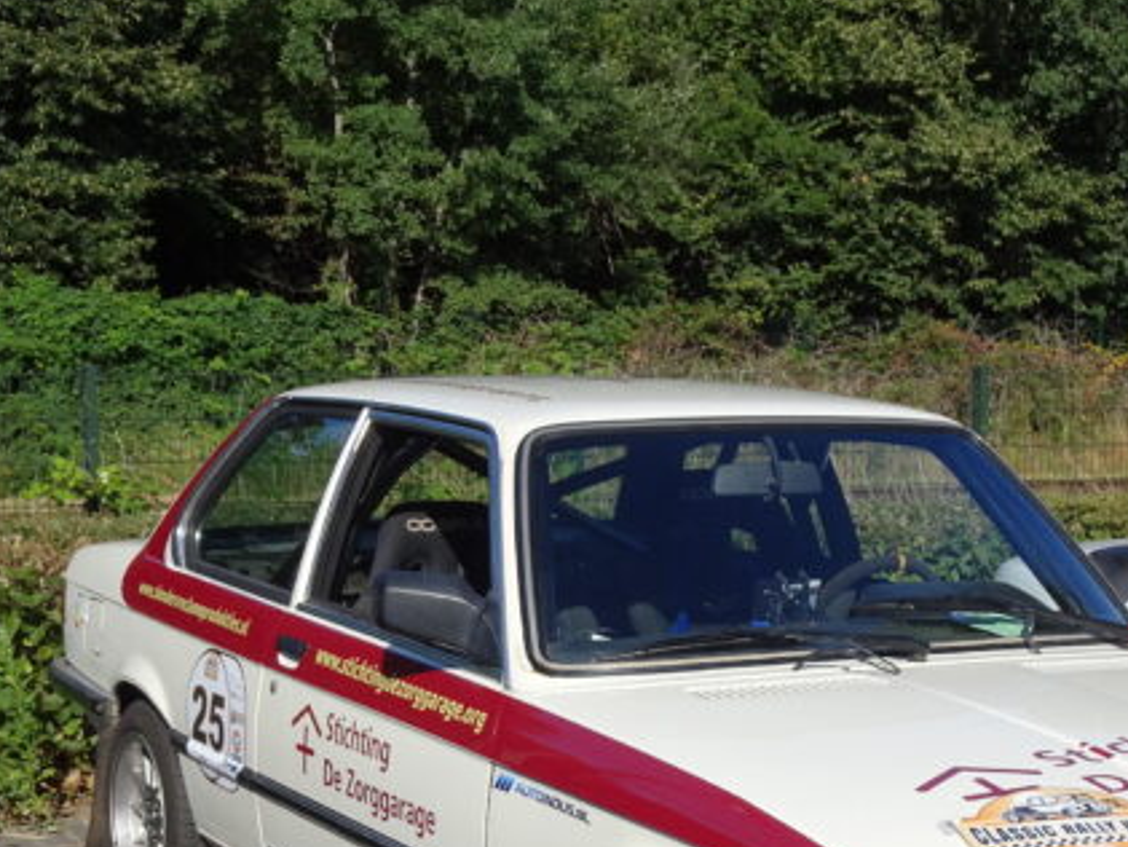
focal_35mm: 73
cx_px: 742
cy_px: 756
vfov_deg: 19.8
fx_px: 2379
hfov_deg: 26.5
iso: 80
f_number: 4
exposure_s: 1/800
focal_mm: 6.8
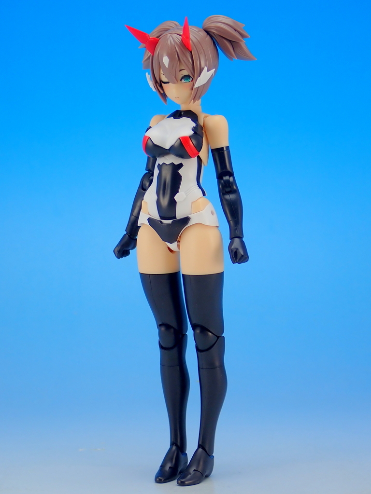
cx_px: 186
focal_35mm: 77
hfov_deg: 19.1
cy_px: 247
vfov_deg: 25.3
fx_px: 1100
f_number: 4.1
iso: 100
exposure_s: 1/15
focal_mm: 13.65
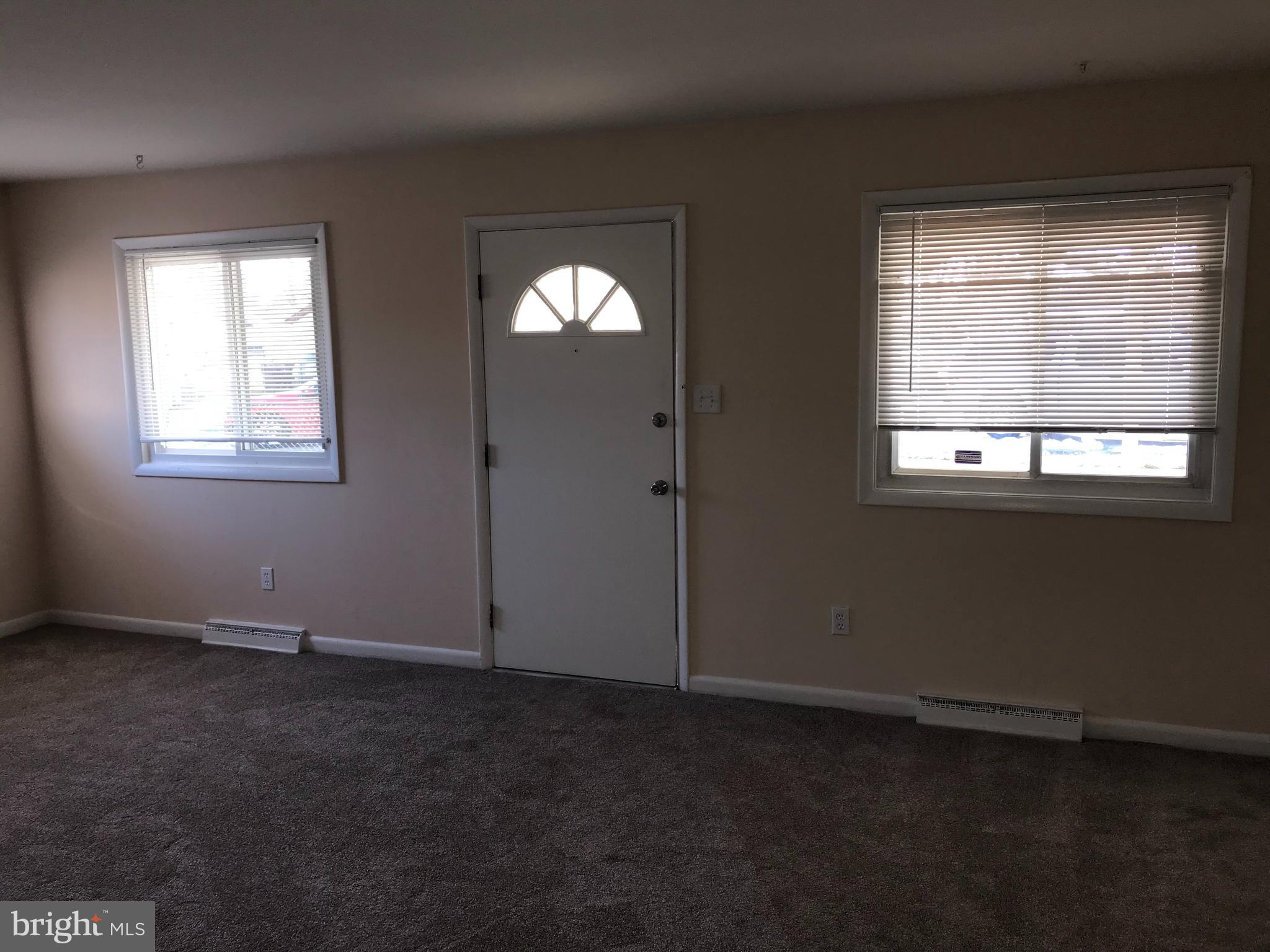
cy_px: 476
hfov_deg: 63.4
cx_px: 635
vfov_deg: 49.7
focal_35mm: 28
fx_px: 1027
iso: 20
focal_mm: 3.99
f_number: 1.8
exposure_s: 1/31
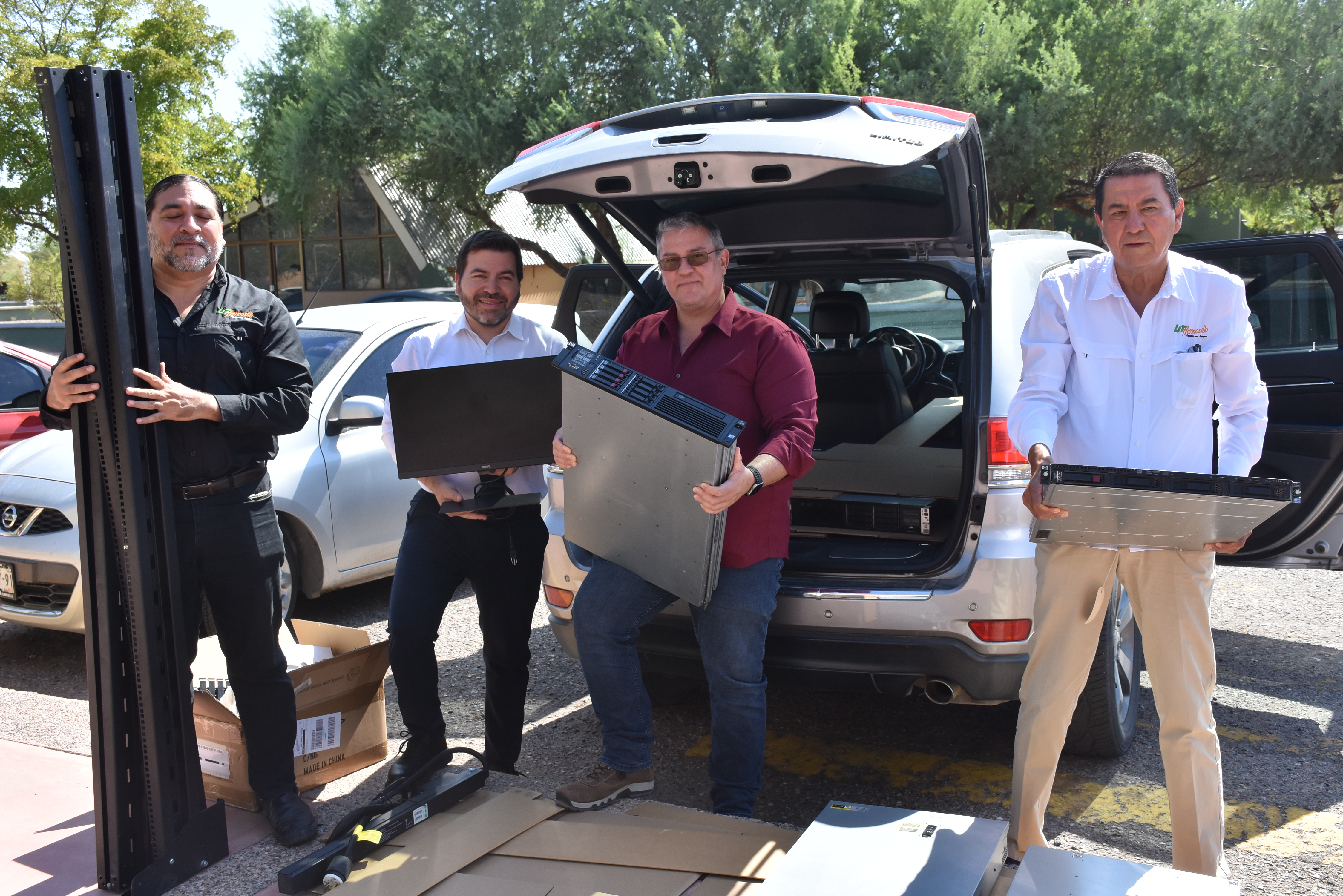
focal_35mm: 39
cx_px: 672
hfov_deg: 49.5
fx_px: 1455
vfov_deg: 34.2
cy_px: 448
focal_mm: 26
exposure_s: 1/500
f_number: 8
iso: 400
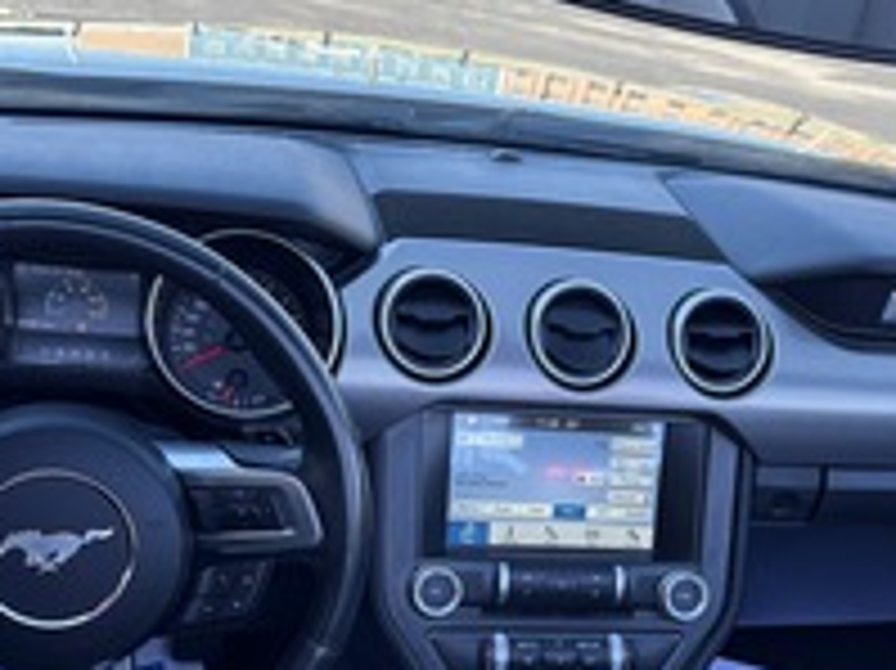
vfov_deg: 26.1
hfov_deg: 34.9
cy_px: 515
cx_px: 531
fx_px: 1423
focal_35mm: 55
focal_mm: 5.96
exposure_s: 1/298
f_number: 1.6
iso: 64
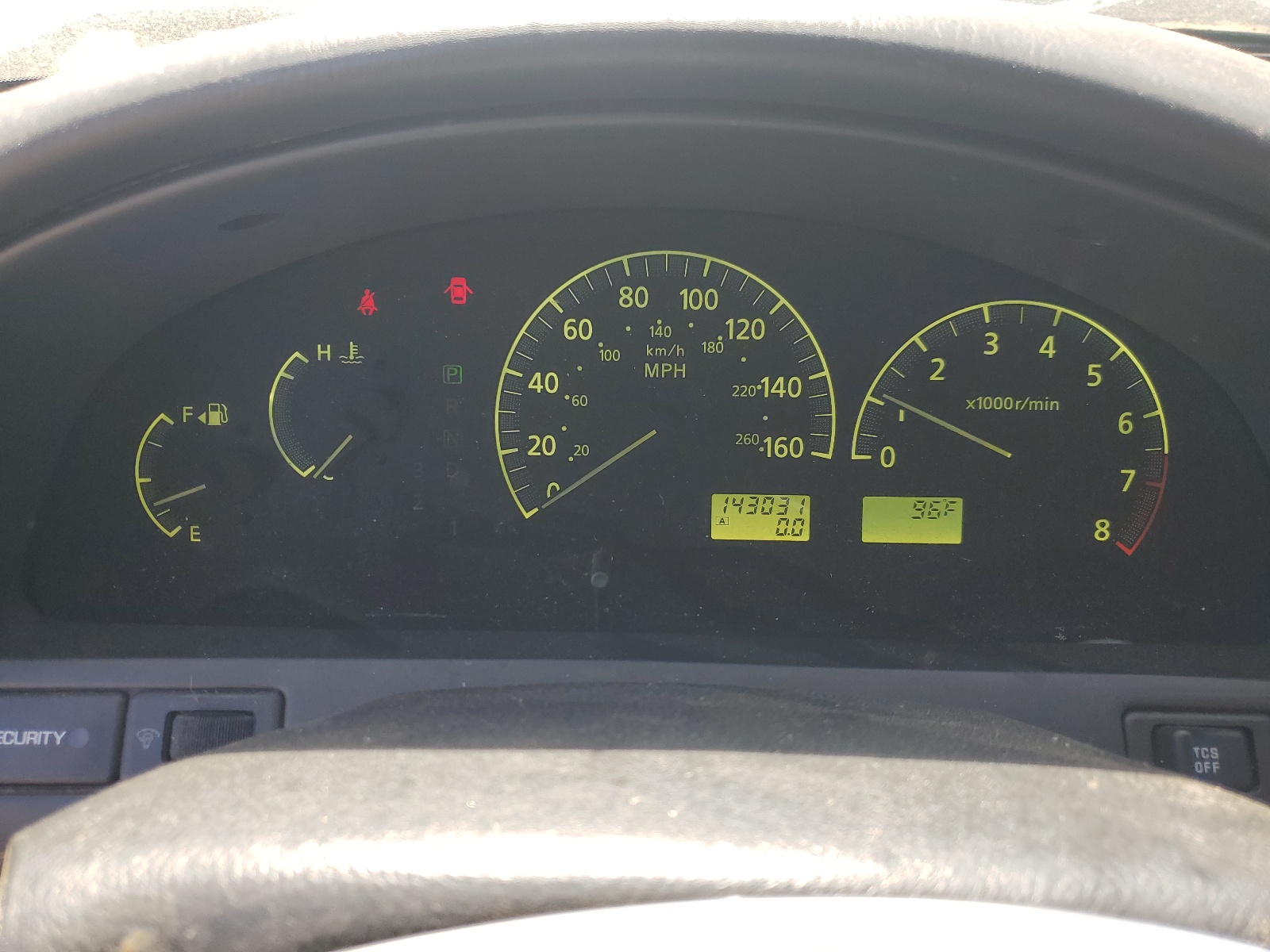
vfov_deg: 53.1
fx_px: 954
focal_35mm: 26
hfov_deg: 67.3
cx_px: 635
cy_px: 476
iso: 50
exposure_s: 1/323
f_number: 1.5
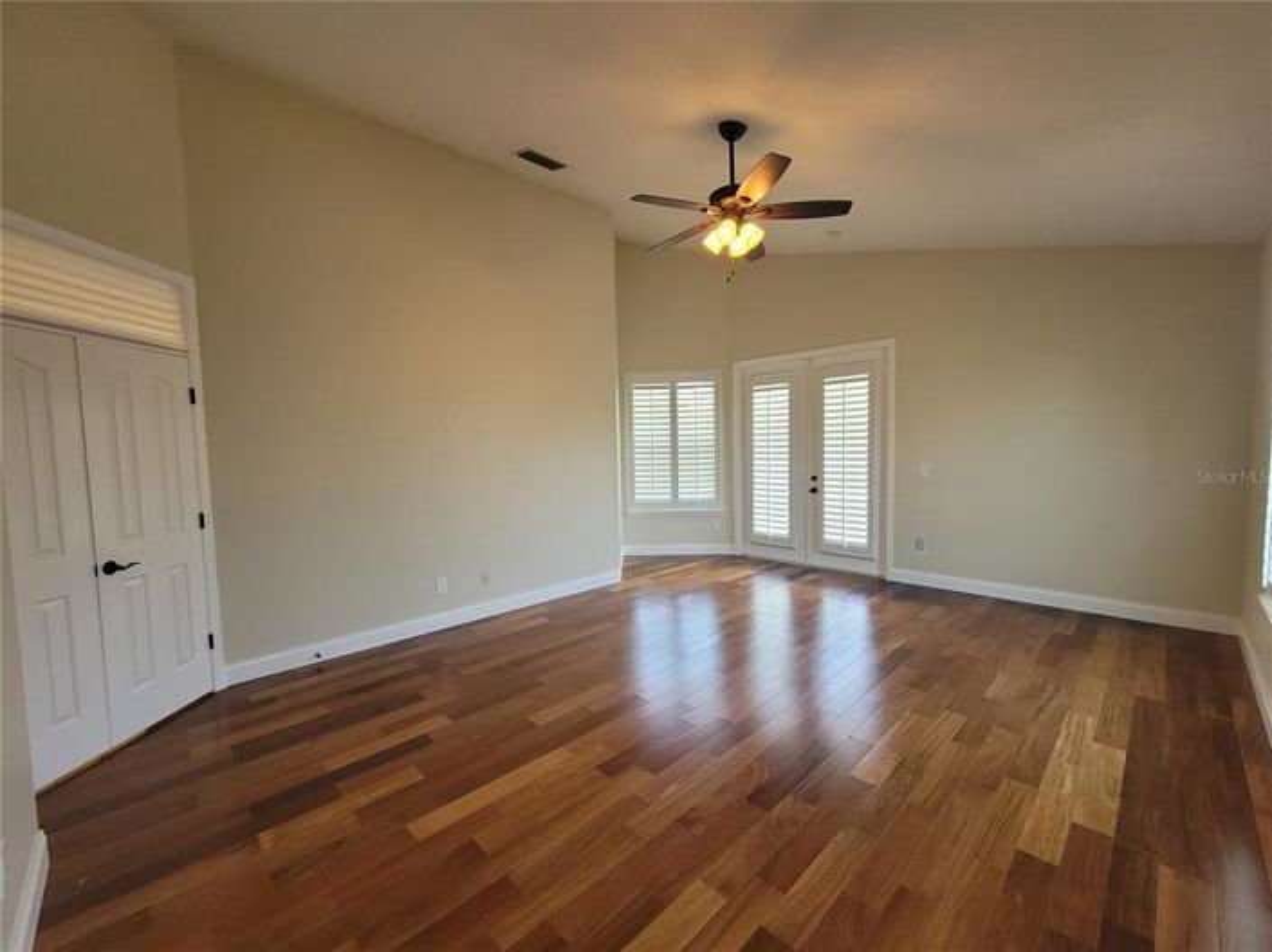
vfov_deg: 89.9
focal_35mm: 13
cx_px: 636
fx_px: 477
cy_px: 476
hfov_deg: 106.2
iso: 320
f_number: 2.2
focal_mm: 2.2
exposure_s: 1/60
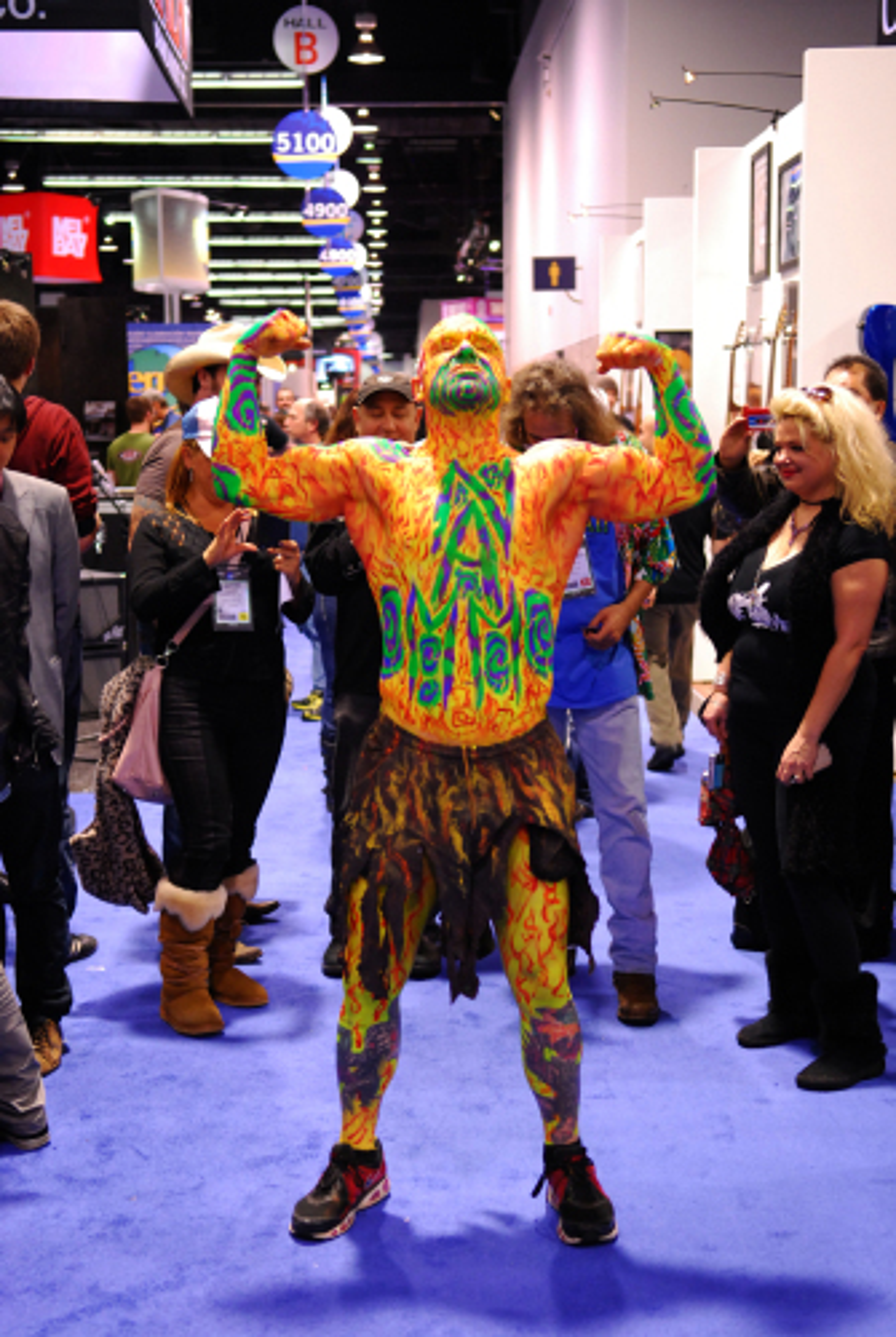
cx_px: 448
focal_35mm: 52
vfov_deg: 37.8
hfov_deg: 25.8
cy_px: 668
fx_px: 1953
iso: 800
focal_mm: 35
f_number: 2.8
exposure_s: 1/60
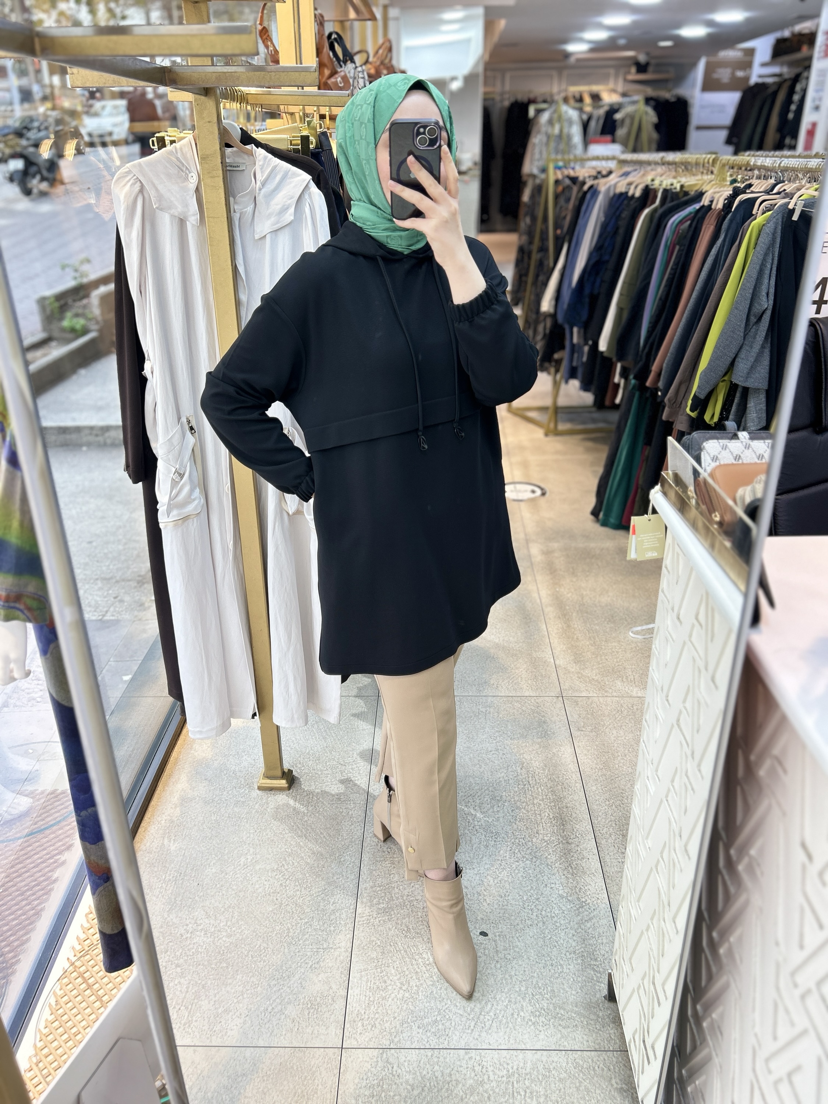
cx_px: 414
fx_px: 829
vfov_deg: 67.3
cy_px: 552
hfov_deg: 53.1
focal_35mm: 26
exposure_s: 1/100
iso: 40
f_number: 1.5
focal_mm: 5.7
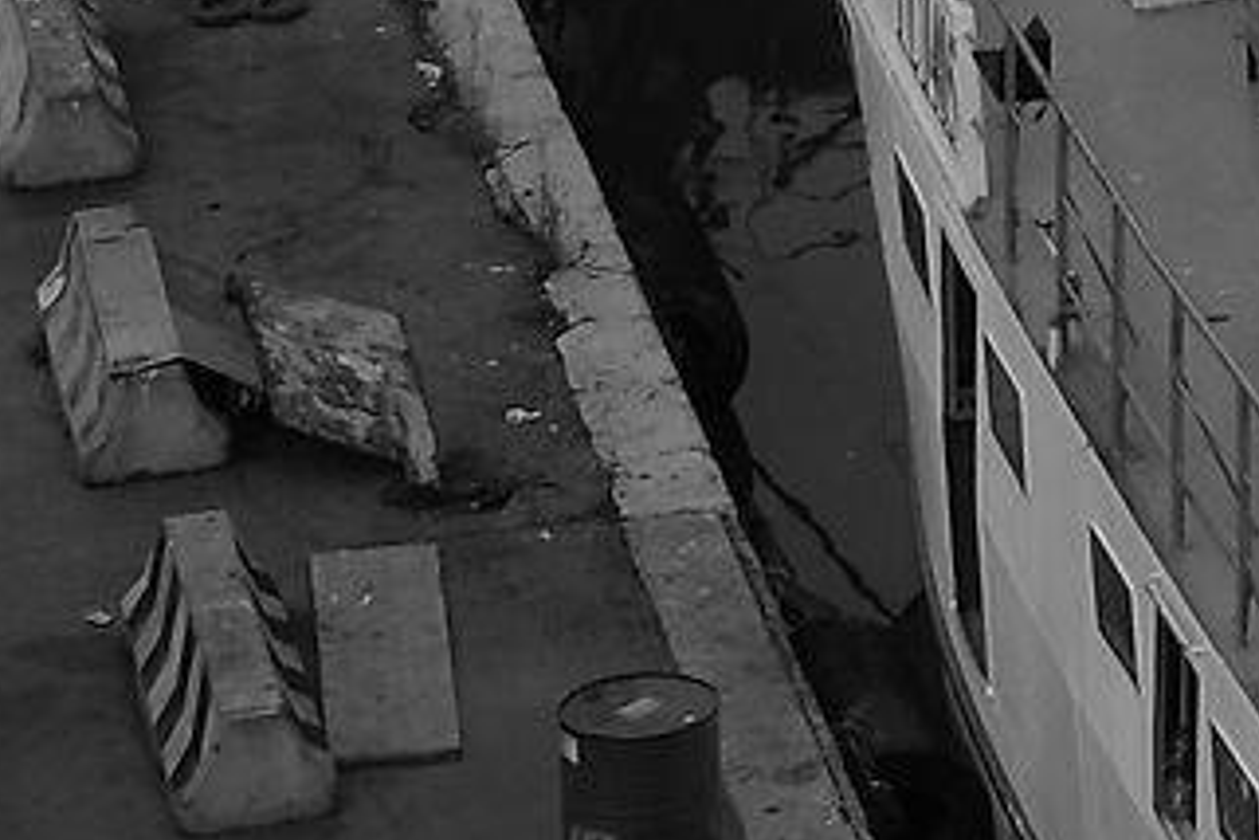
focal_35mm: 262
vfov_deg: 4.8
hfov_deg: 7.4
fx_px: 9162
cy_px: -2222
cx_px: 2824
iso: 320
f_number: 10
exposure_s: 1/250
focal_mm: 23
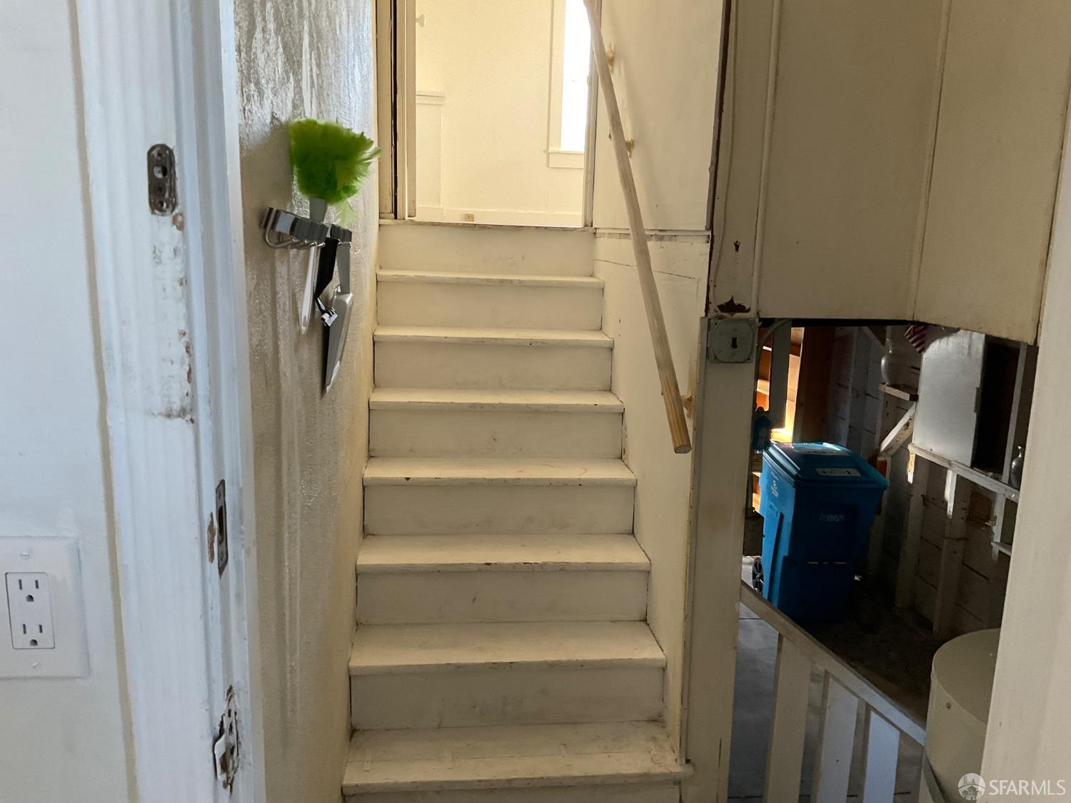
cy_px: 402
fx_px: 897
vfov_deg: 48.2
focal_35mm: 29
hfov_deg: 61.7
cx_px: 536
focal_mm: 3
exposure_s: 1/60
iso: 125
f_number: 1.8
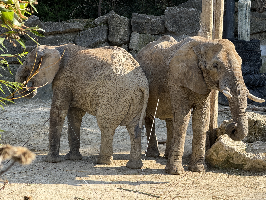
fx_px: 922
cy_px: 100
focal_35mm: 120
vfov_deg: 12.3
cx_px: 133
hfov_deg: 16.4
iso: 64
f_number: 2.8
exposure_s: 1/439
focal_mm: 15.66
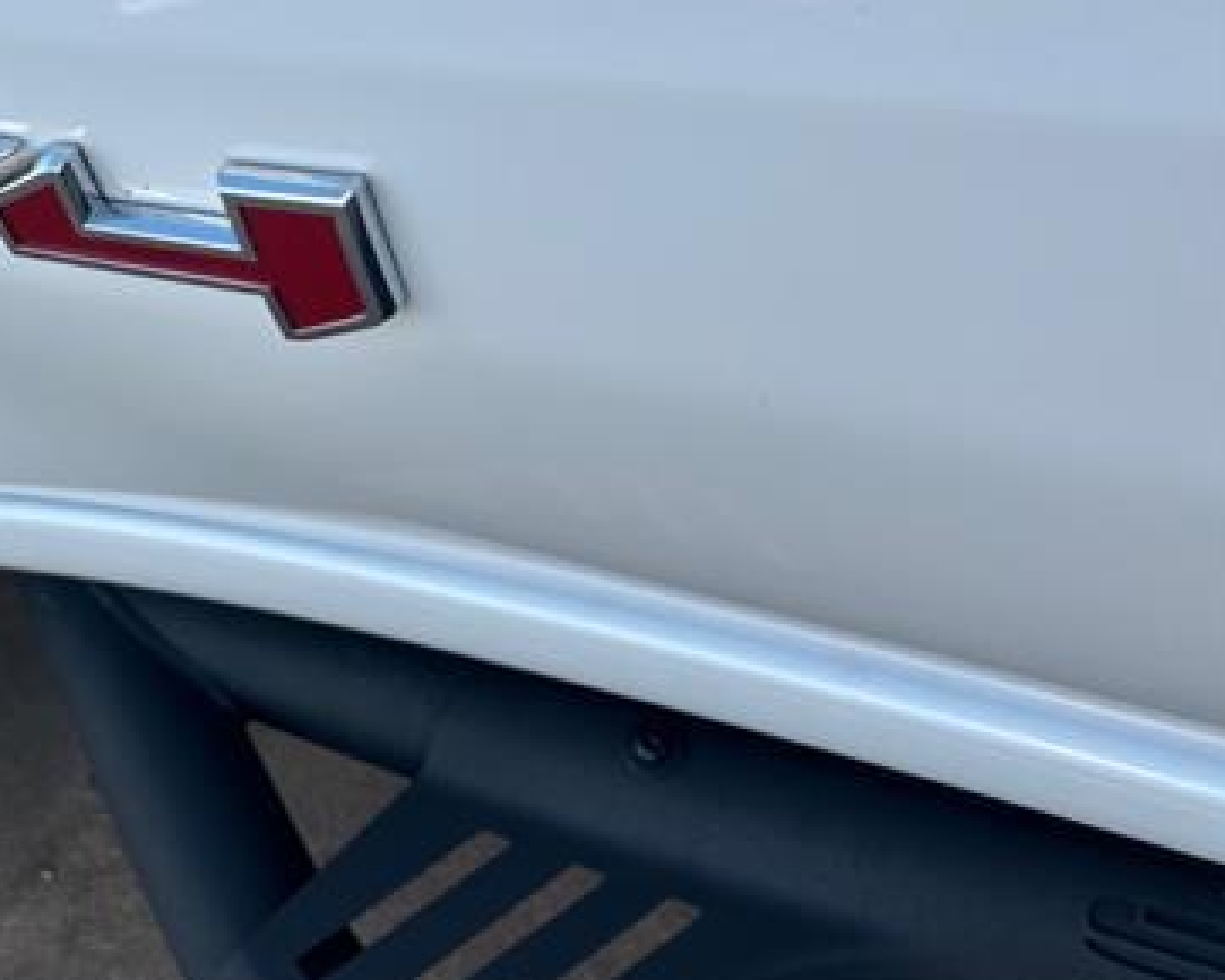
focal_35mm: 45
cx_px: 149
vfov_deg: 33.3
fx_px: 1632
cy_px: 380
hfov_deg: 38.6
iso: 50
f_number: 1.5
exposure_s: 1/1038
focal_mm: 5.7
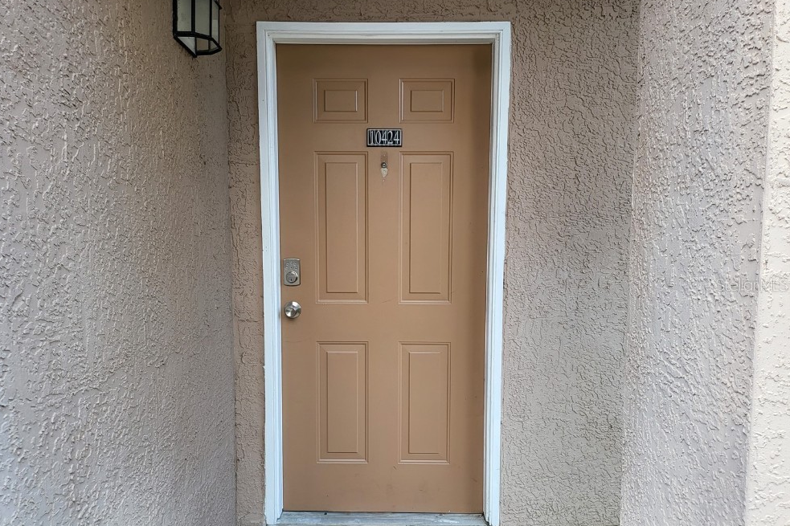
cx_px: 380
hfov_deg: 69.4
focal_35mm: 26
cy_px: 284
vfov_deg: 49.5
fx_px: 570
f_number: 1.8
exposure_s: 1/219
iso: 40
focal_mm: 5
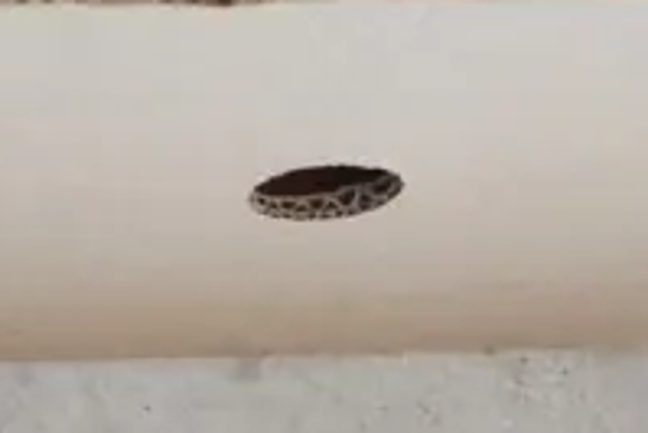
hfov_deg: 10.7
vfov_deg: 7.2
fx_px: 3278
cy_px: -506
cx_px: -420
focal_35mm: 182
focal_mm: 17
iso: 2500
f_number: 4
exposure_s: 1/60
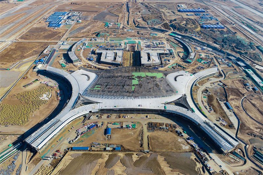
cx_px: 132
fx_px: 175
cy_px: 88
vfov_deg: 53.1
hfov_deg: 73.8
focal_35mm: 24
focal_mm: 8.8
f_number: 5.6
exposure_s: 1/500
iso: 100
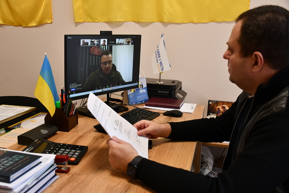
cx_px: 144
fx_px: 289
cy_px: 96
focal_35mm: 36
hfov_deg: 53.1
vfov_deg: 36.9
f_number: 3.8
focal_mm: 24
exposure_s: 1/125
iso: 1000
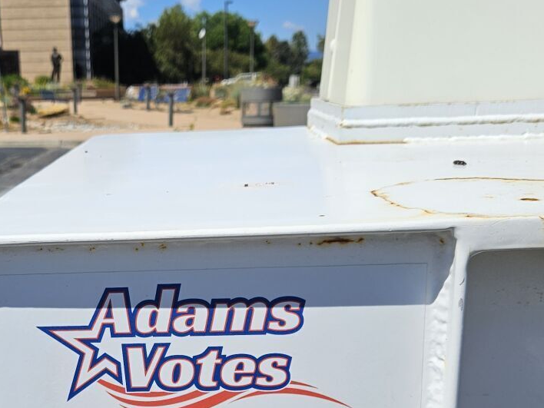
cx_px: 156
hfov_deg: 35.0
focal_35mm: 54
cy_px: 305
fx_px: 849
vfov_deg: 26.7
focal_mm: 5.4
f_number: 1.8
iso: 25
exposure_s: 1/4493
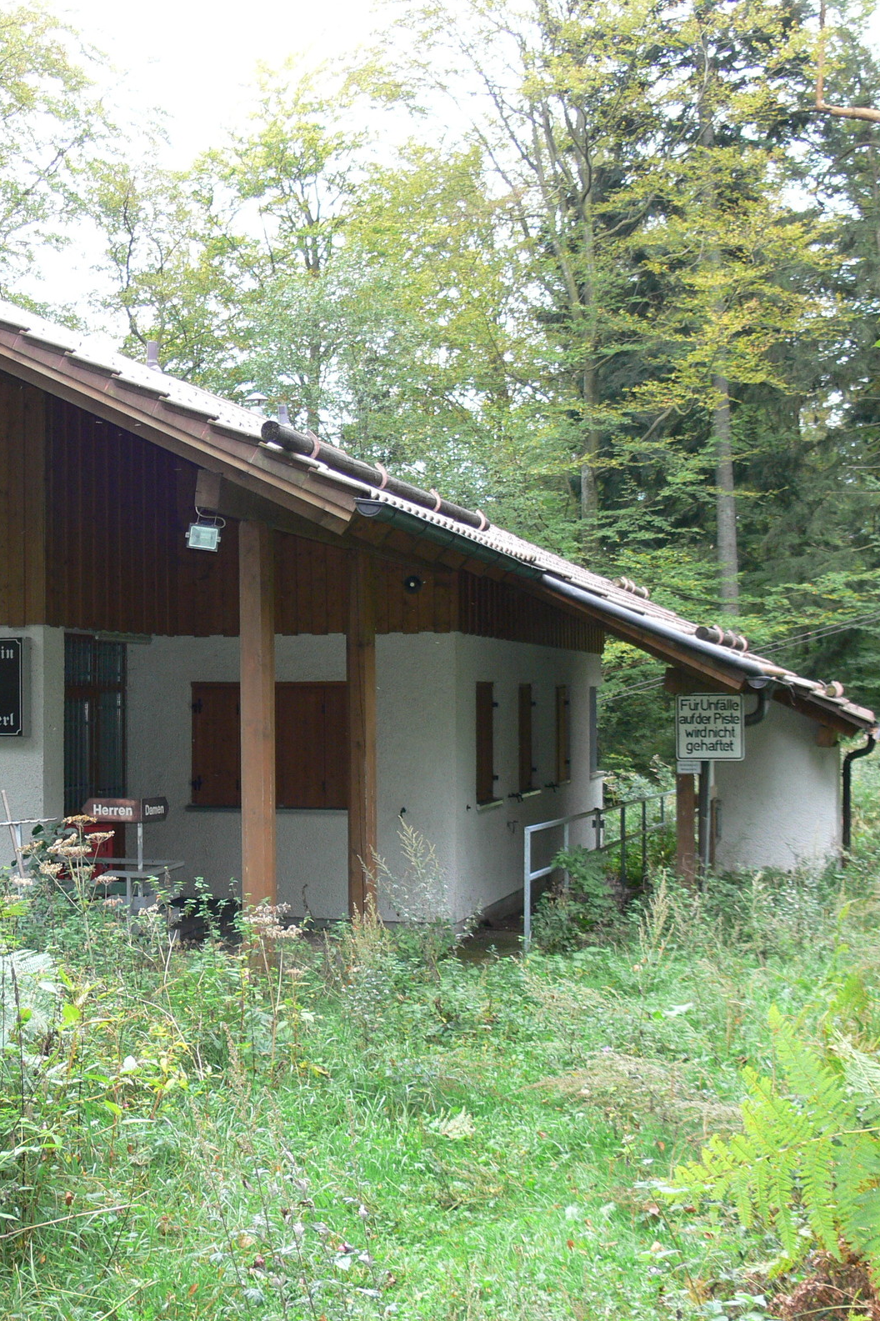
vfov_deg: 40.4
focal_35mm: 49
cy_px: 657
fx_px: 1797
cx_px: 178
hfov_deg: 27.0
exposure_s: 1/30
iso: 125
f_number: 2.8
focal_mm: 7.4
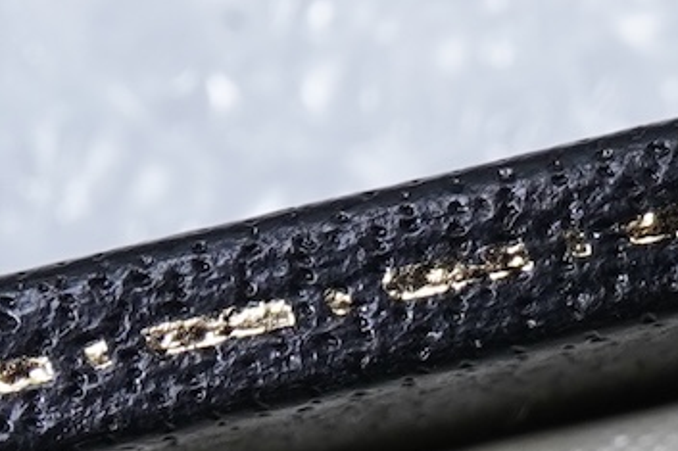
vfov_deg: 5.3
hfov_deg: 7.5
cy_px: 971
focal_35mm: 251
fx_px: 4725
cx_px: 1828
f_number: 18
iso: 400
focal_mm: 30
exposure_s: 1/125
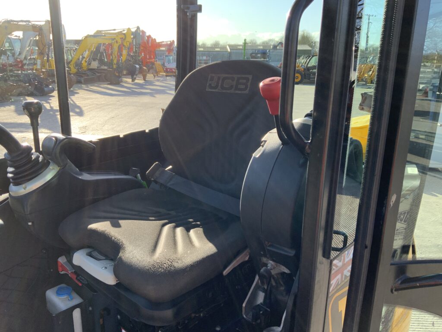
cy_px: 166
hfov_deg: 61.7
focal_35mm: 29
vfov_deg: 48.2
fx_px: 370
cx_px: 221
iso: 16
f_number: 1.8
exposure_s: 1/355
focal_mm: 3
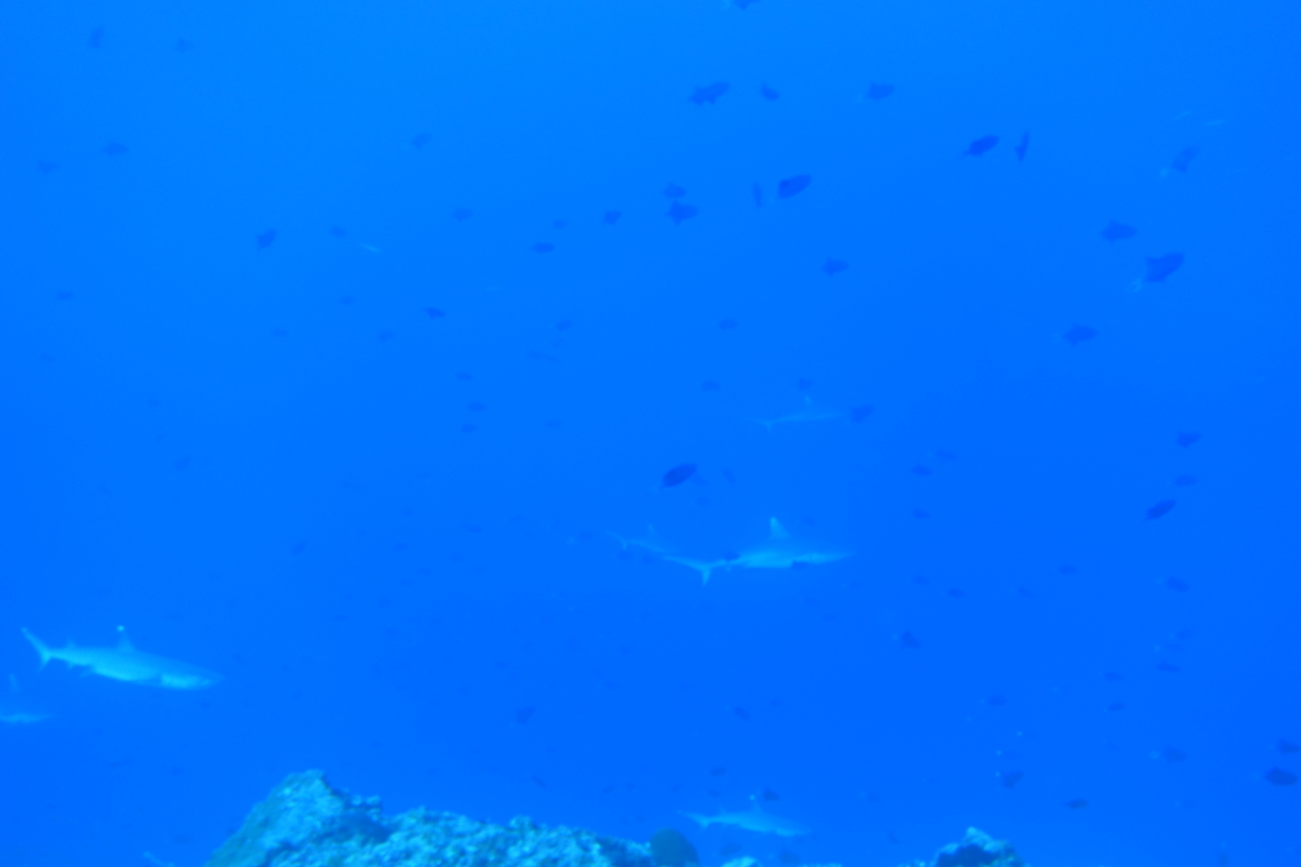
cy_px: 434
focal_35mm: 42
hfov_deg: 46.4
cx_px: 650
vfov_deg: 31.9
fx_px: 1518
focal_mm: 15.31
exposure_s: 1/80
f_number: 3.2
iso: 125
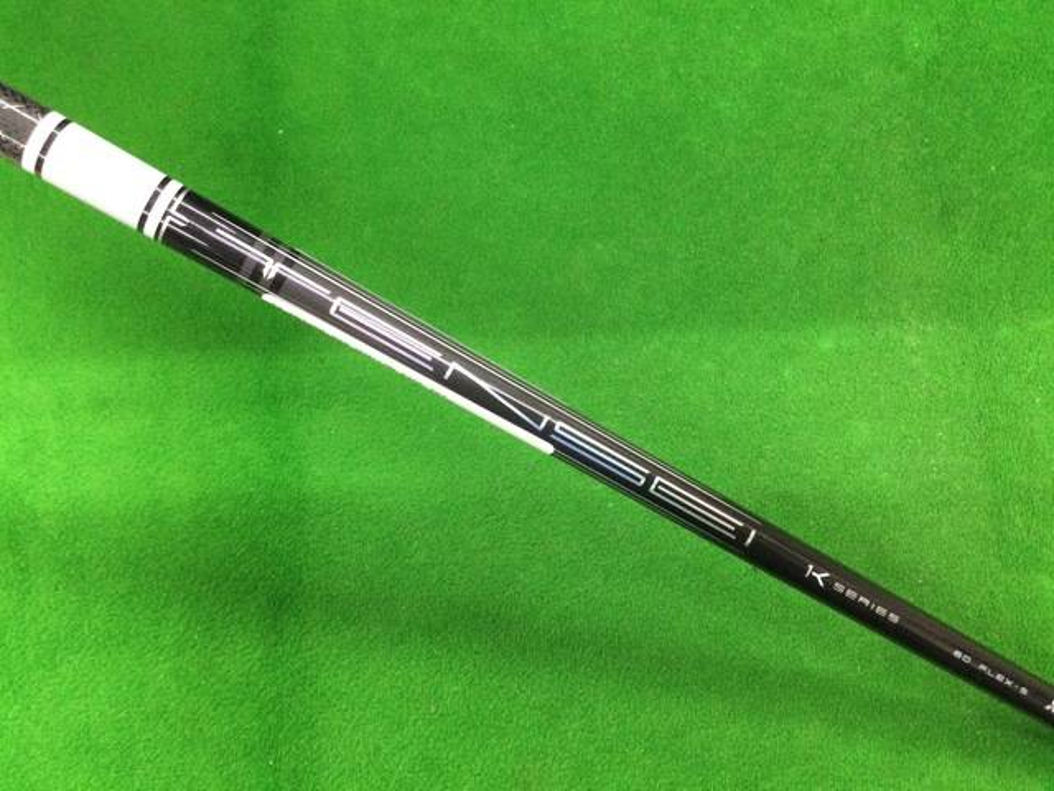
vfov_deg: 45.4
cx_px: 527
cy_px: 396
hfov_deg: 58.4
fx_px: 944
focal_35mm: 31
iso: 200
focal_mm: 3.3
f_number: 2.4
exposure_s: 1/30
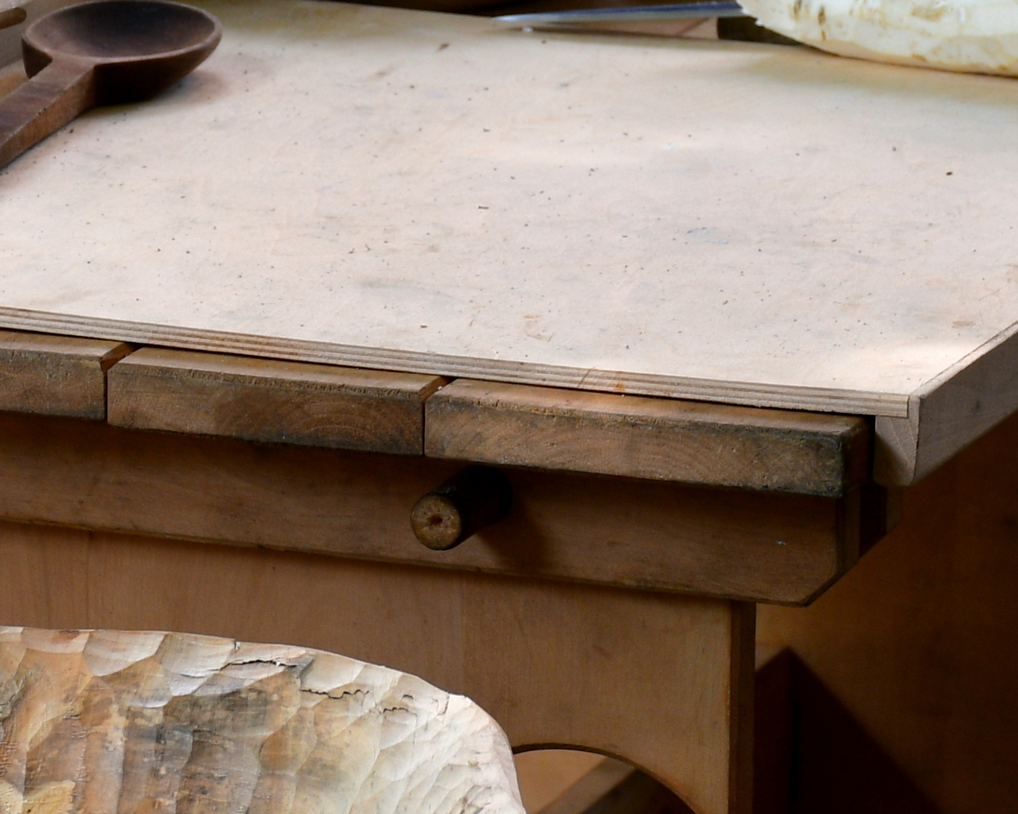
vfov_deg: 4.7
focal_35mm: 331
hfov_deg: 5.8
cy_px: 219
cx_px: 394
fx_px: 9971
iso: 200
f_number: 8
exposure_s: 1/80
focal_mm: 70
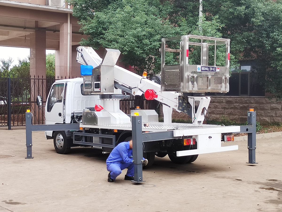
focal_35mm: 47
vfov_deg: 30.9
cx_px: 141
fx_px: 383
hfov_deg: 40.4
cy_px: 106
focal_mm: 5.52
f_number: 1.9
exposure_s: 1/120
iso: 184
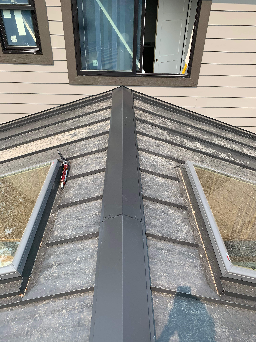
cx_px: 128
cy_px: 171
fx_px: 256
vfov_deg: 67.3
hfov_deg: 53.1
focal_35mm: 26
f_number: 1.8
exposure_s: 1/887
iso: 25
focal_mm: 4.25
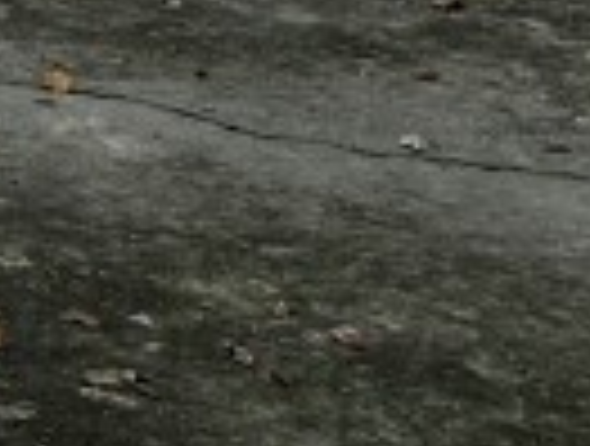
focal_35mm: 187
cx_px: -833
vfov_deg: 6.8
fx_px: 3196
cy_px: -1113
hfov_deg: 9.4
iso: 80
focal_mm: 6.86
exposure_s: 1/1949
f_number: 1.78
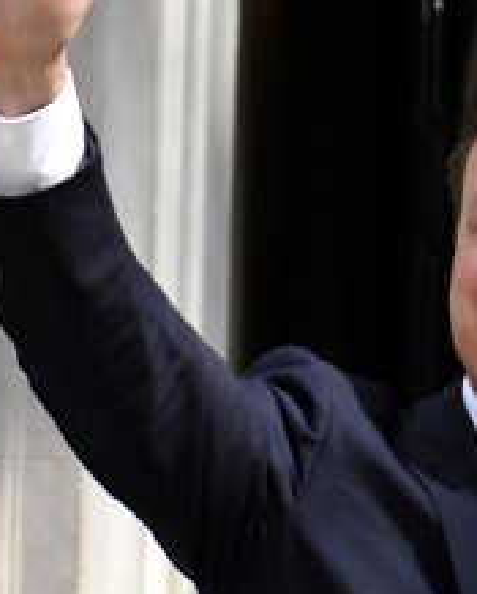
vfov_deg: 4.7
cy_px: 302
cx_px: 801
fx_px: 7185
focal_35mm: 408
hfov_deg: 3.8
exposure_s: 1/500
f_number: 2.8
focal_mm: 140
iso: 200
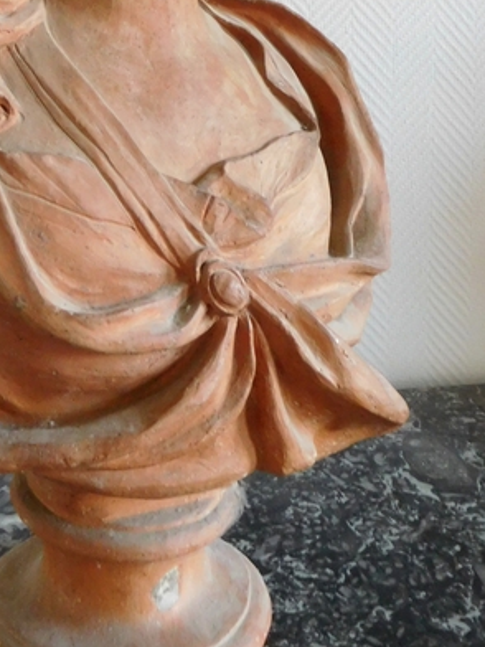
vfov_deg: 35.7
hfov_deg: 28.2
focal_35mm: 51
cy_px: 87
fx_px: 953
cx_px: 132
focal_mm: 4.5
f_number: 3.4
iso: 400
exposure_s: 1/10
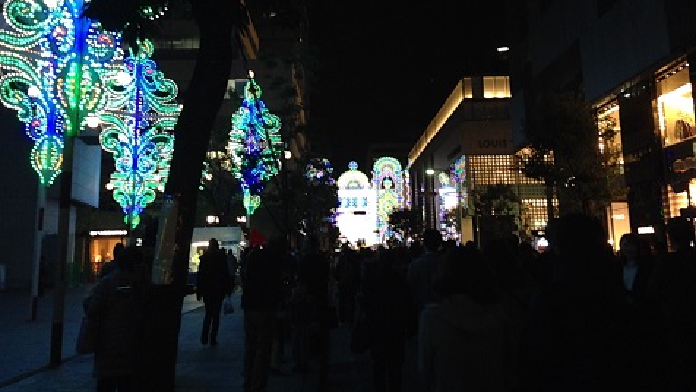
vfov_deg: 31.7
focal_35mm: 37
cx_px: 345
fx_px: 683
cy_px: 129
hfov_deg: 54.0
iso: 200
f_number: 2.4
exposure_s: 1/20
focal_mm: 4.12
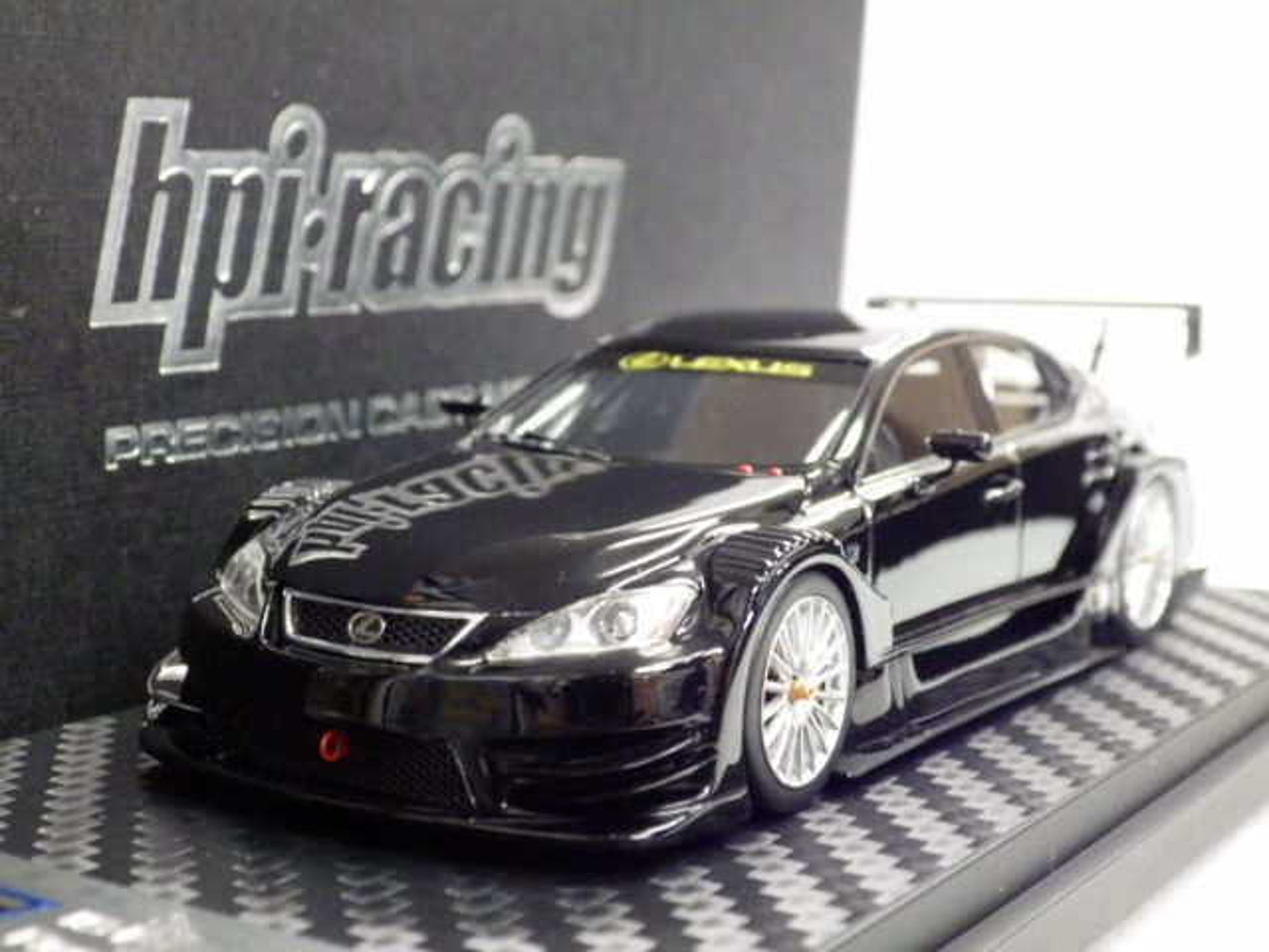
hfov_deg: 32.7
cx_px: 634
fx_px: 2163
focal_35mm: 59
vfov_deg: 24.8
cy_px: 476
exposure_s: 1/25
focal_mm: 10.7
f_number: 4
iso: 1600
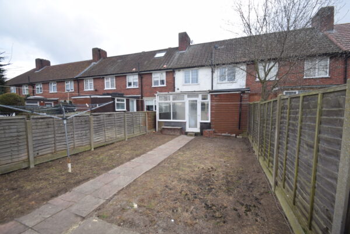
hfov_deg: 100.3
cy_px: 117
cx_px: 175
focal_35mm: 15
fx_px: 146
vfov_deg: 77.4
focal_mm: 10
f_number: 5.6
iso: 110
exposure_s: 1/125
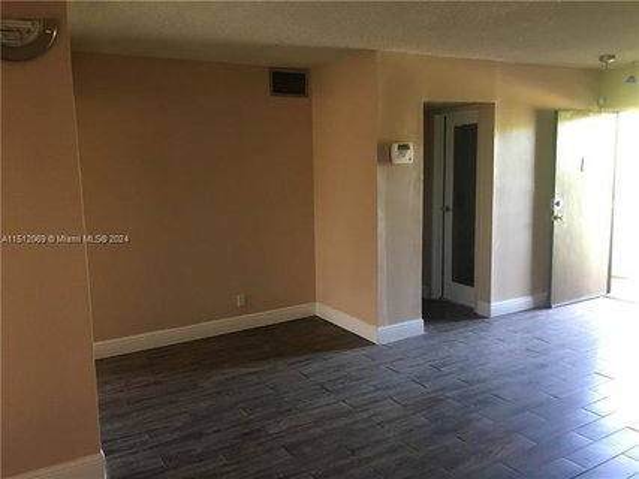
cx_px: 320
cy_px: 240
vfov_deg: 48.2
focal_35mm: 29
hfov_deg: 61.7
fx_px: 535
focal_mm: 4.15
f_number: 2.2
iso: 160
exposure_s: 1/30
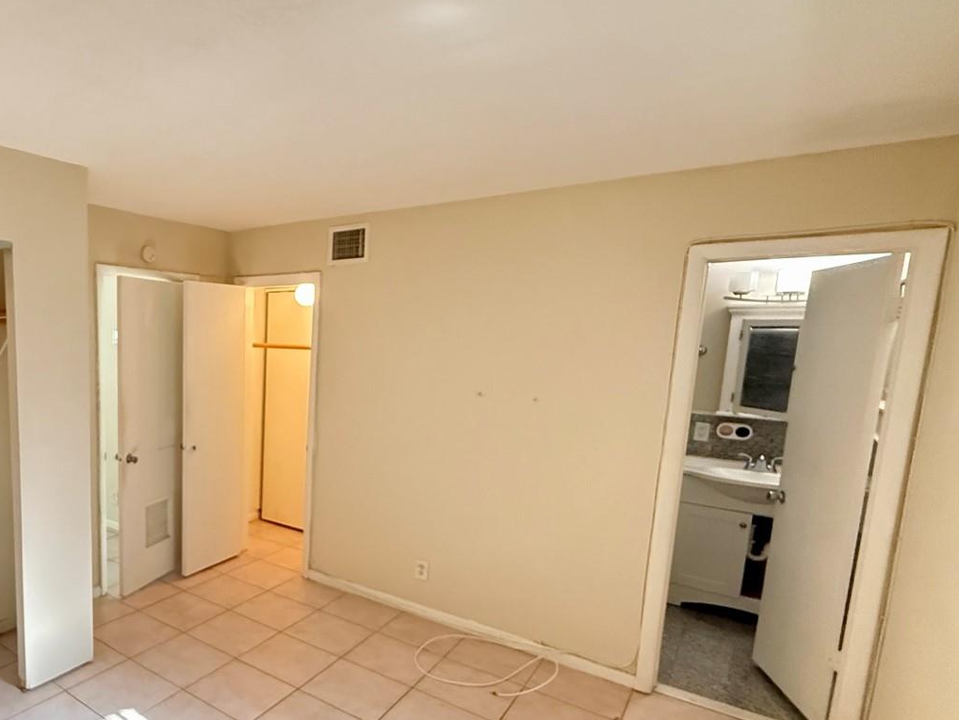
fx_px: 610
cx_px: 216
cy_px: 420
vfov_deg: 60.7
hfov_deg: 70.1
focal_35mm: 22
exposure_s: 1/60
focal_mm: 2.22
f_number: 2.2
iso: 1000
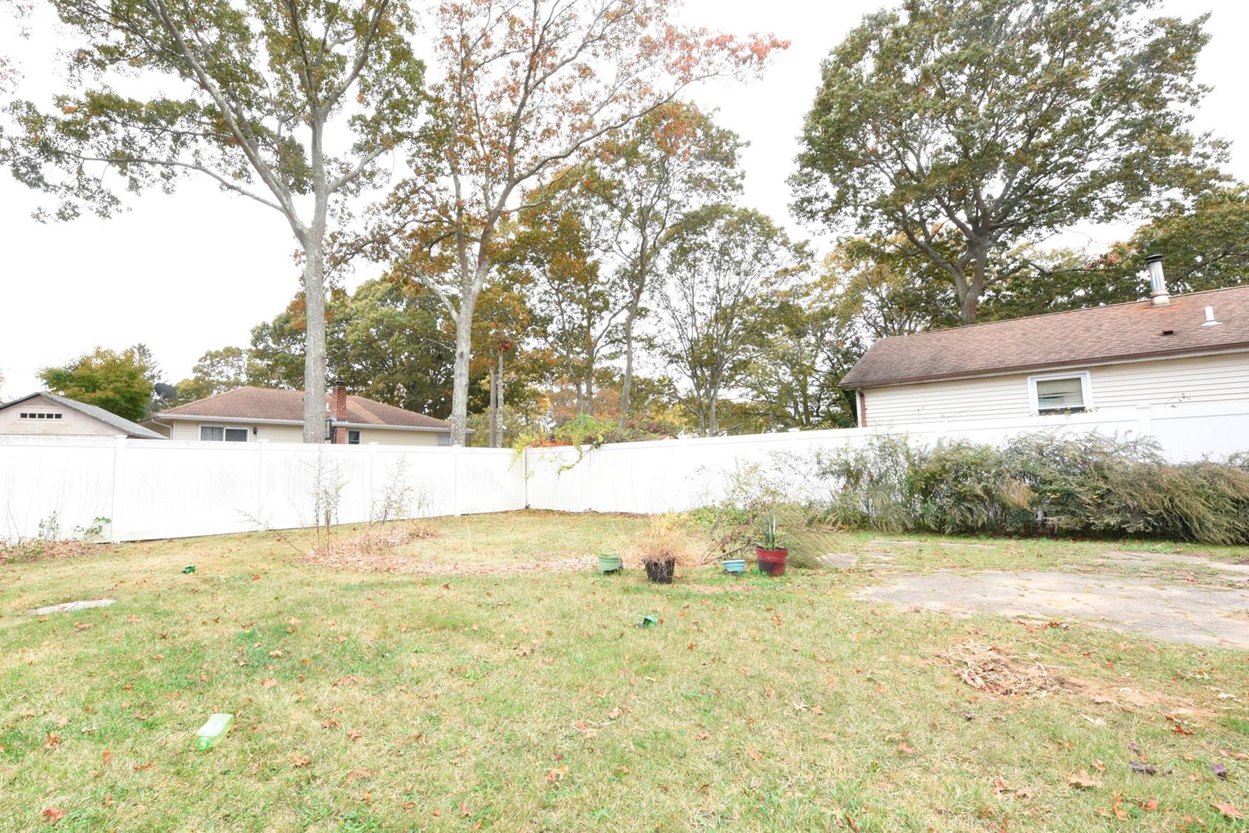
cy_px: 411
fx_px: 555
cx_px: 542
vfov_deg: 73.8
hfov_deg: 96.2
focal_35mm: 16
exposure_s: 1/5
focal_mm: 14
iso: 200
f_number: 20
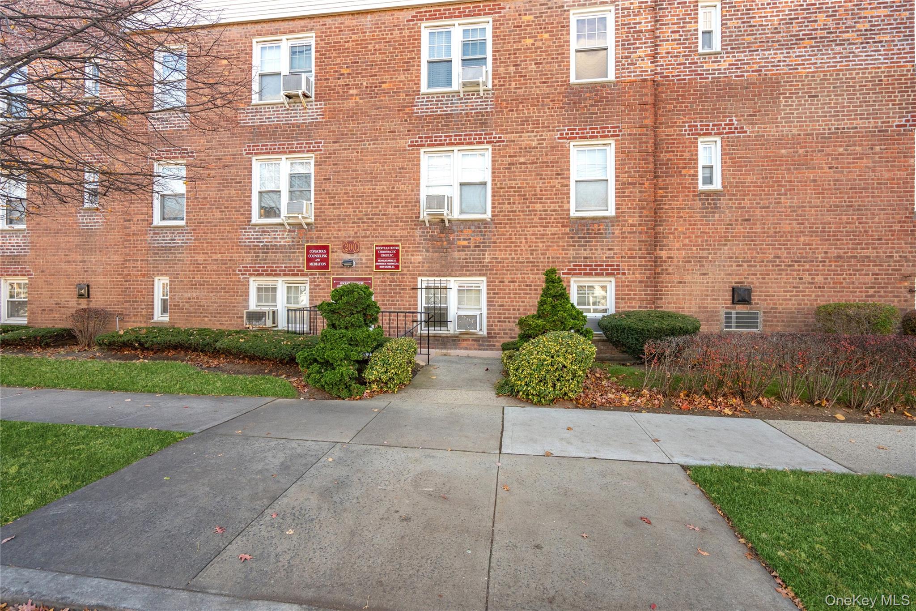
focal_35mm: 16
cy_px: 306
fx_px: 407
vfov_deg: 73.7
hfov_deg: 96.7
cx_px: 458
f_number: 5
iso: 1250
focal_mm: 16
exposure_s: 1/800
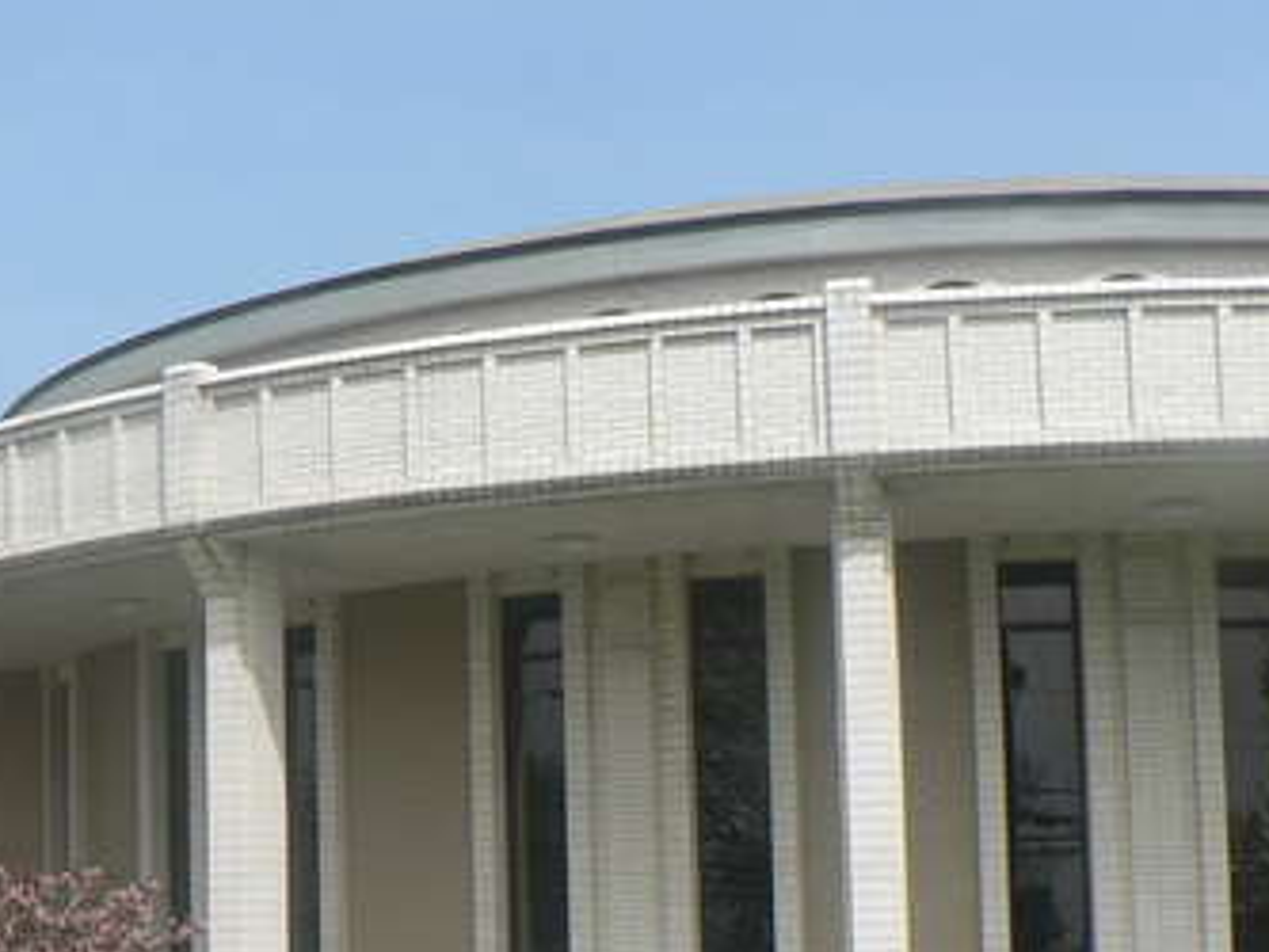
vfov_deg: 17.5
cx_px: 156
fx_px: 3044
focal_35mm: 83
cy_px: 842
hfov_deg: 23.0
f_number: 5
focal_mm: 6
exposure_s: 1/400
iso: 80
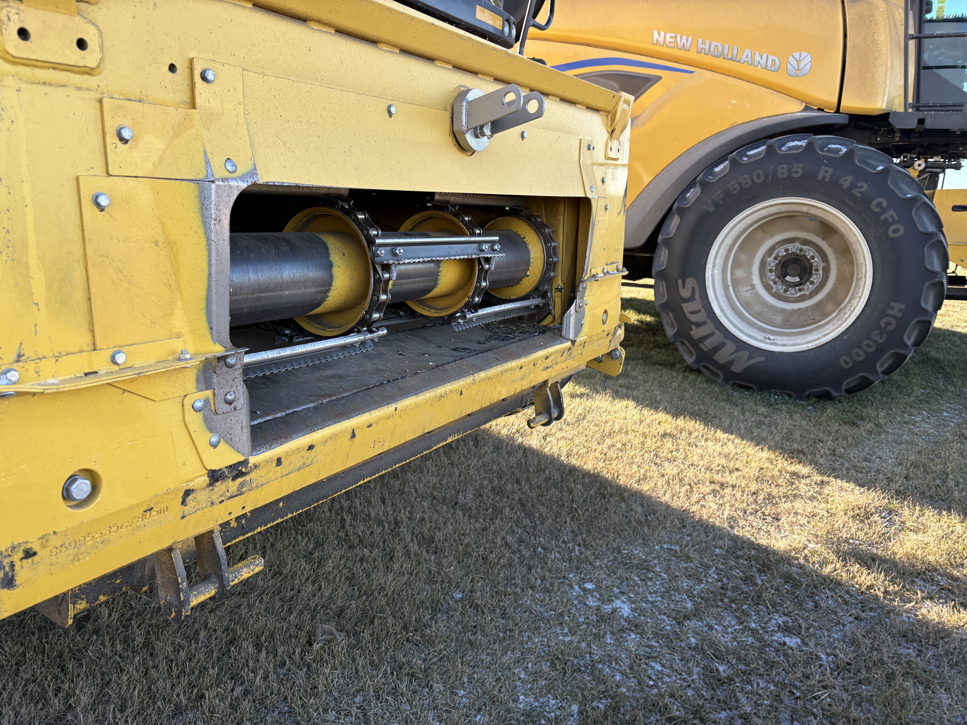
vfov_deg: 53.1
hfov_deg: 67.3
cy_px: 362
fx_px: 726
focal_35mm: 26
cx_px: 484
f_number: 1.6
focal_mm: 5.96
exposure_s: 1/384
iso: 50
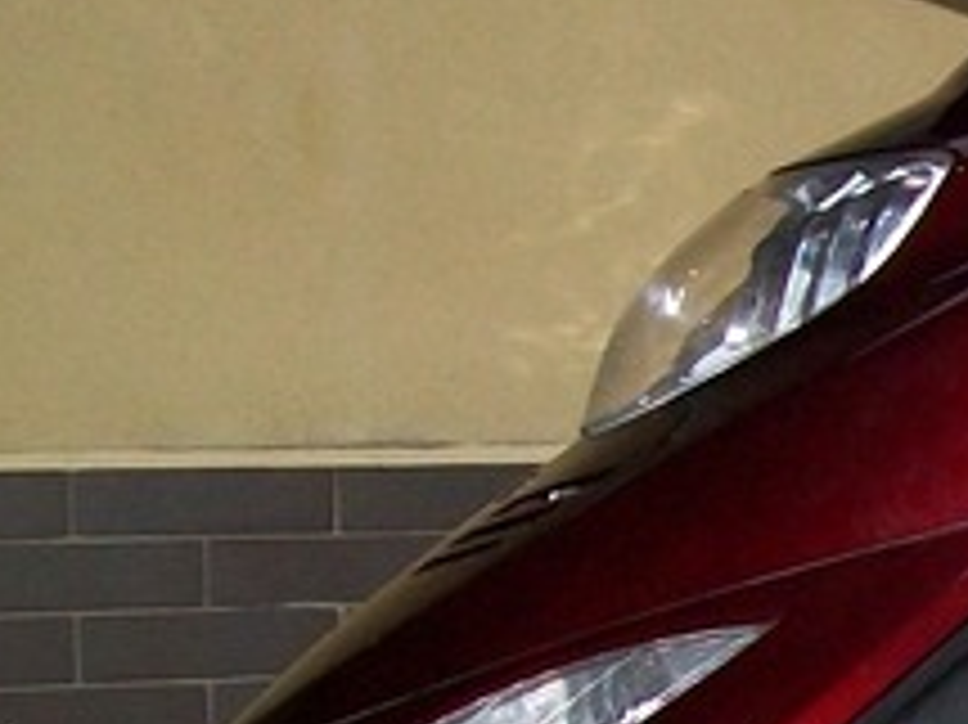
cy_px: 661
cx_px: 1643
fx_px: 3745
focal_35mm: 134
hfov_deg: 13.5
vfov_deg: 11.0
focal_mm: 6
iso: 160
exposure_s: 1/60
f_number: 2.7
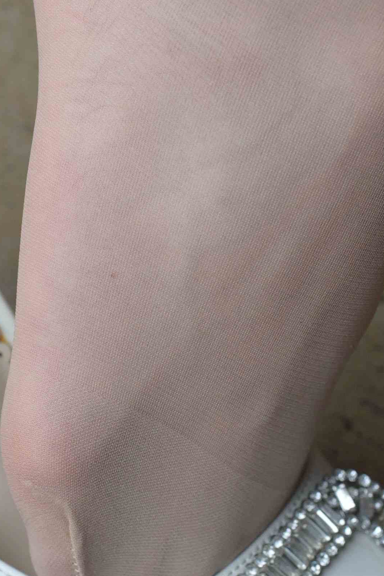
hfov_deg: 13.5
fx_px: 1616
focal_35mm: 101
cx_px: 244
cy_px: 189
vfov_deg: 20.1
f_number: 5.6
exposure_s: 1/250
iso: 800
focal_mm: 35
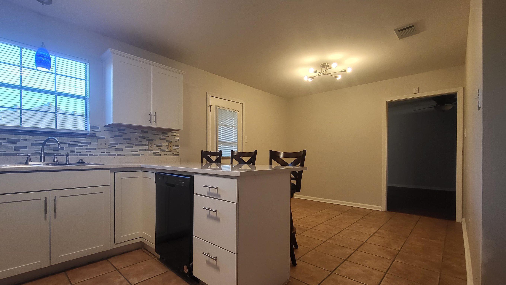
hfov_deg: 99.1
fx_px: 215
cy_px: 155
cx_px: 232
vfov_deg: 67.0
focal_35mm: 16
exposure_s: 1/60
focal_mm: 1.74
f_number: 2.2
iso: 125
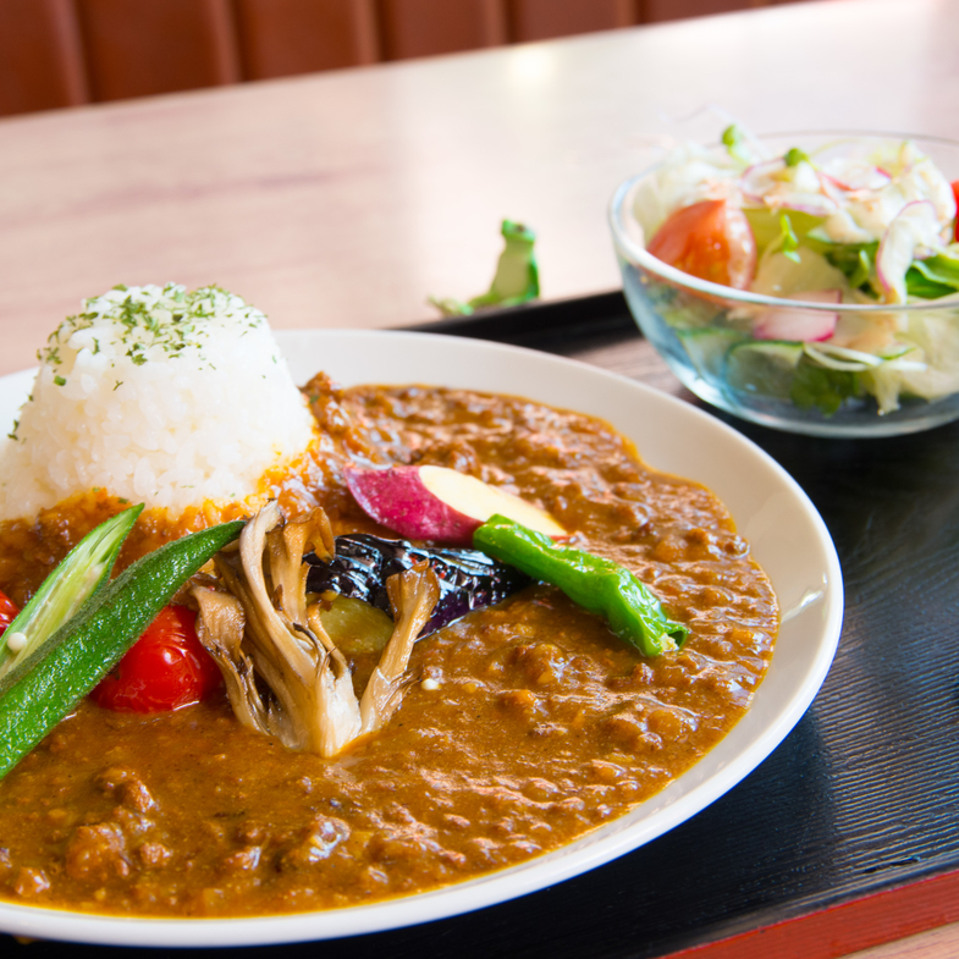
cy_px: 481
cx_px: 424
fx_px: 2194
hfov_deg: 24.6
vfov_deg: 24.7
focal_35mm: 70
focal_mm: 36
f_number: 5.6
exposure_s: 1/25
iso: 160
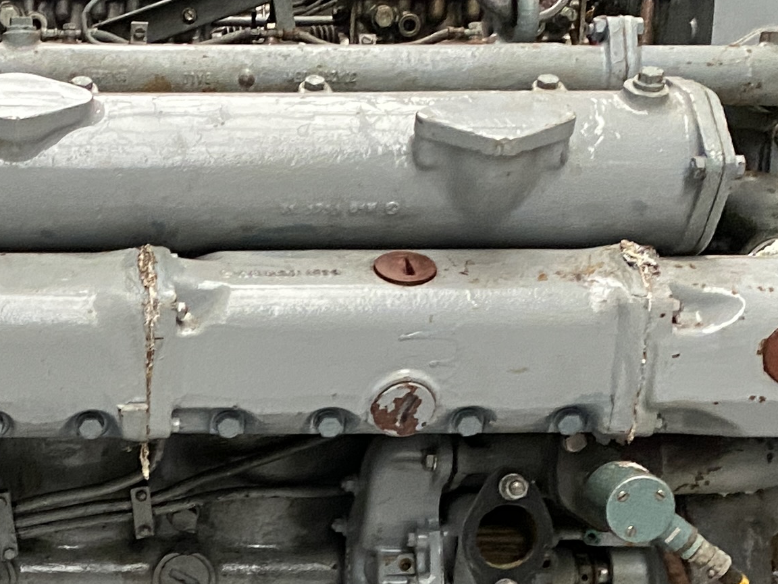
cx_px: -18
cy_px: 661
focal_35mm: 91
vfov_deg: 15.7
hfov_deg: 20.8
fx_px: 2045
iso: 500
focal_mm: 4.25
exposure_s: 1/33
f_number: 1.8
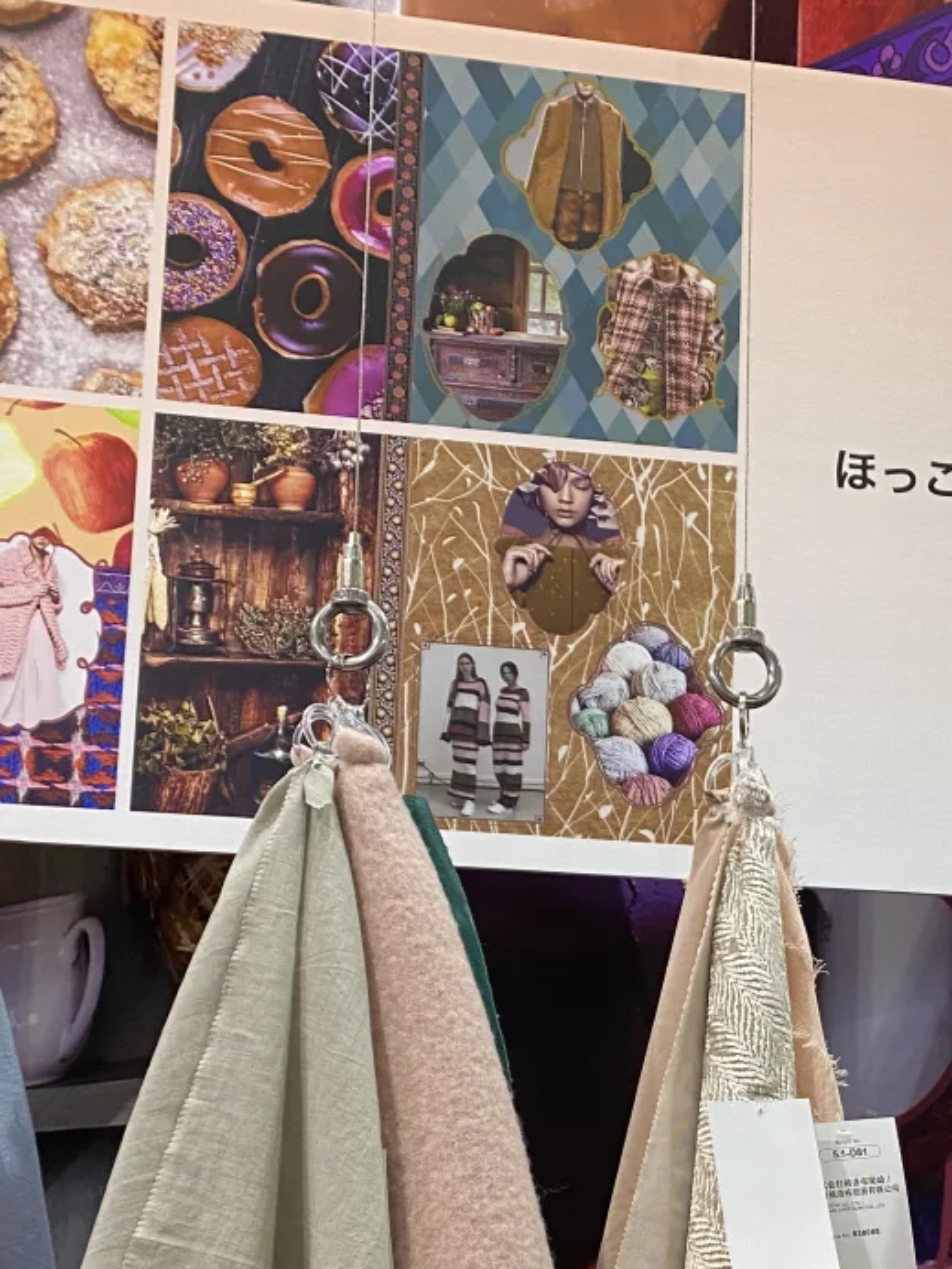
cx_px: 937
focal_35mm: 54
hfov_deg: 25.8
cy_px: 1128
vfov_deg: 33.7
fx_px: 1980
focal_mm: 4.25
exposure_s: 1/50
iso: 64
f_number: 1.8
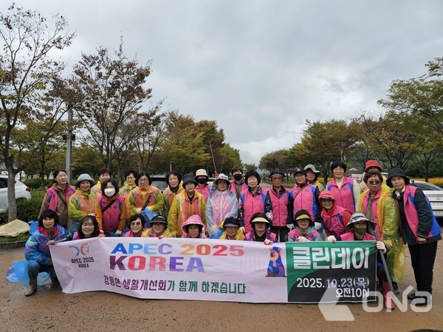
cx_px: 222
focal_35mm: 23
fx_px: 294
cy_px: 166
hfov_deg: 73.9
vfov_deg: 58.9
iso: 10
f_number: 1.7
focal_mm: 6.3
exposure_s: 1/291
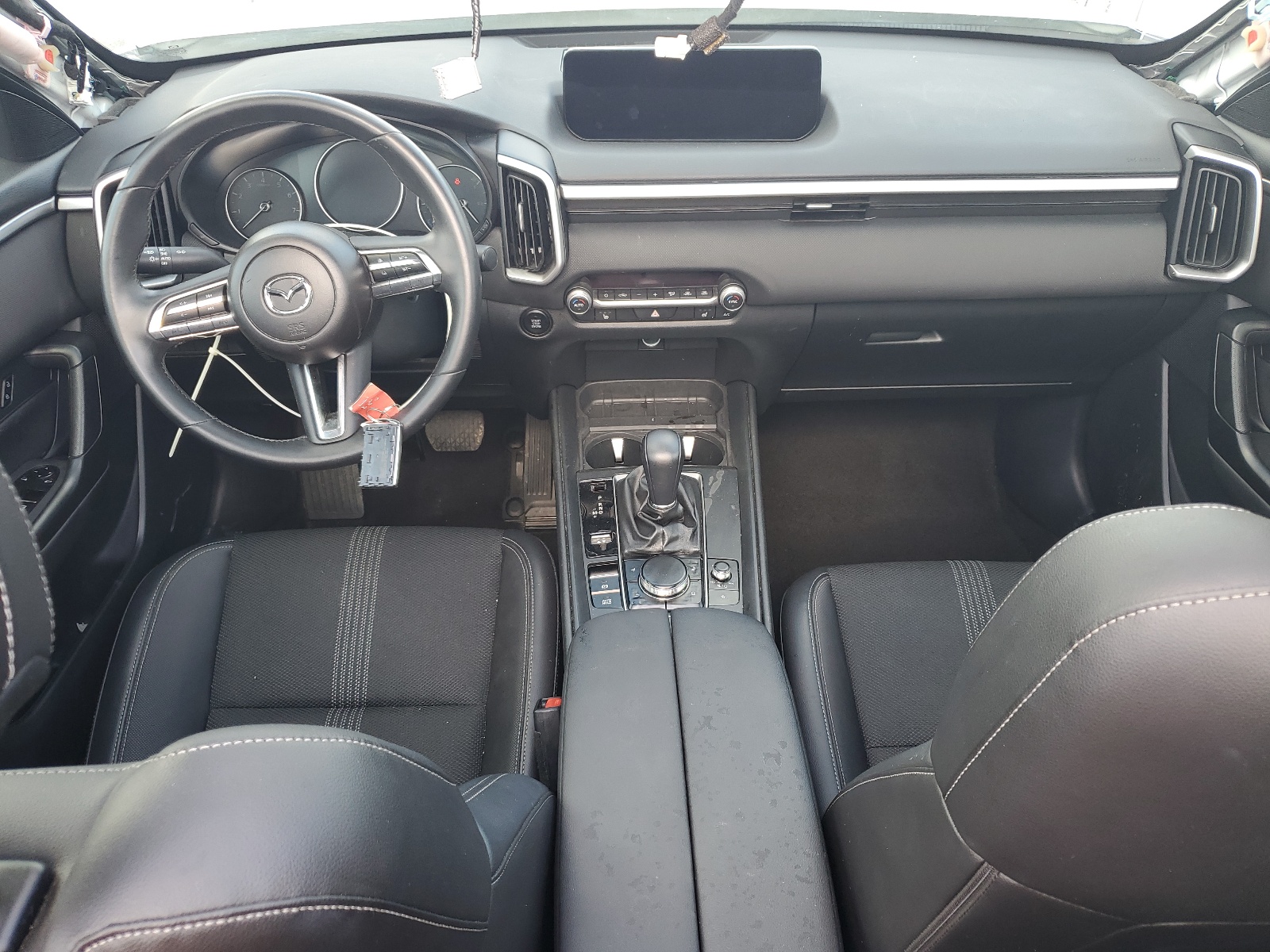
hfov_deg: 67.3
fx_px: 954
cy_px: 476
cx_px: 635
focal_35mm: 26
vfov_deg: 53.1
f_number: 1.5
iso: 52
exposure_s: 1/120
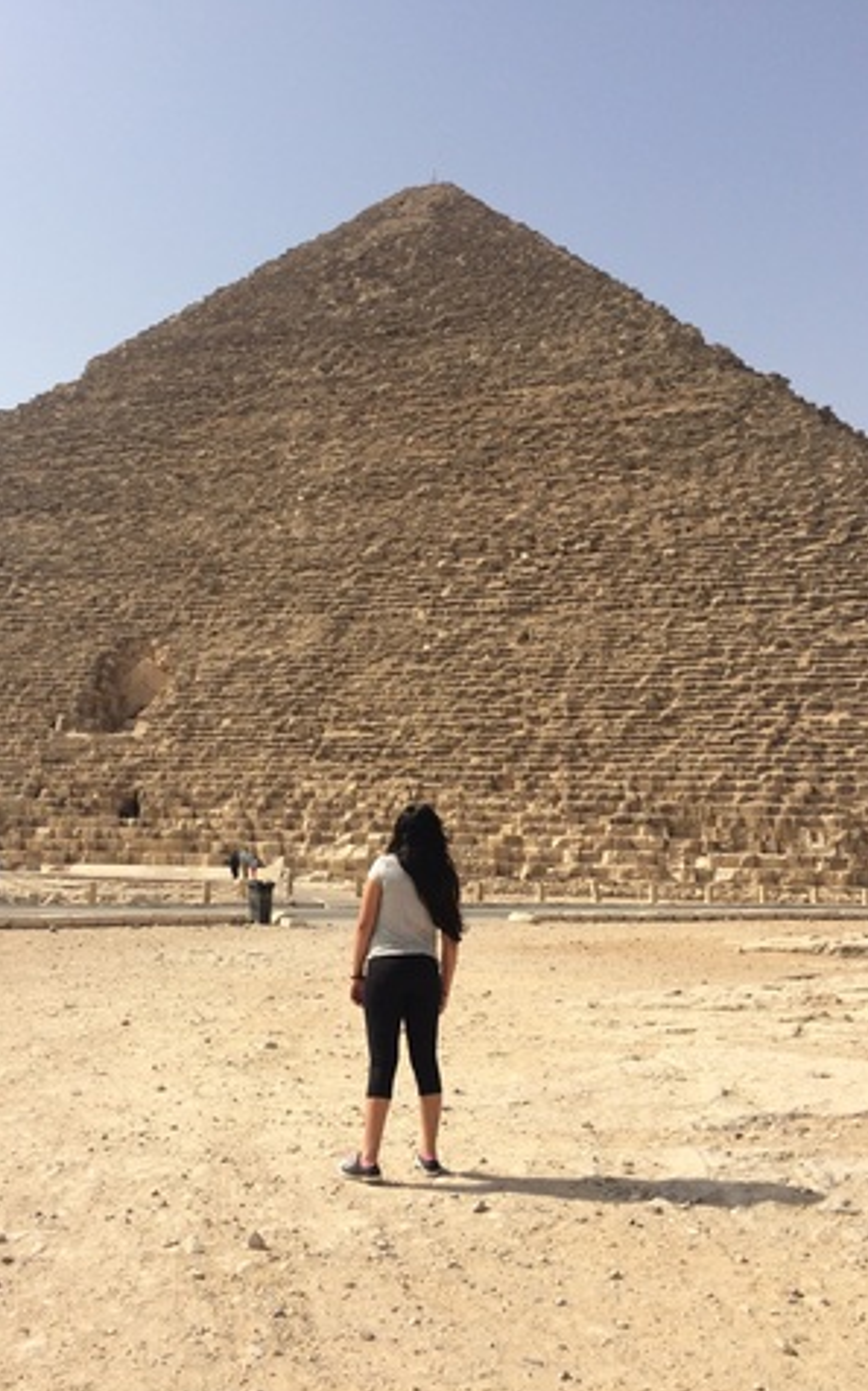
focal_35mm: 31
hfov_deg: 40.5
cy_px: 698
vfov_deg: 61.3
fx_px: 1175
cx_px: 380
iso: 32
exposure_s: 1/2415
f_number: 2.2
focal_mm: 4.15
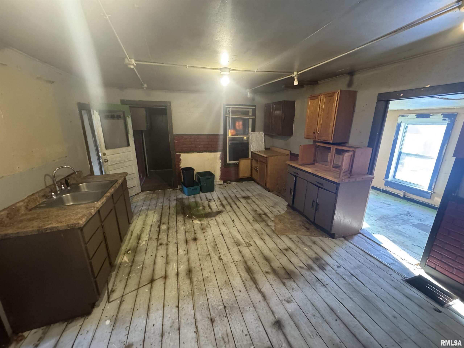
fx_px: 188
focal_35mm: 14
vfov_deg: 85.7
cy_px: 174
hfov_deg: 102.1
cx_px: 232
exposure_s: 1/40
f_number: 2.2
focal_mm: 2.22
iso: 1000
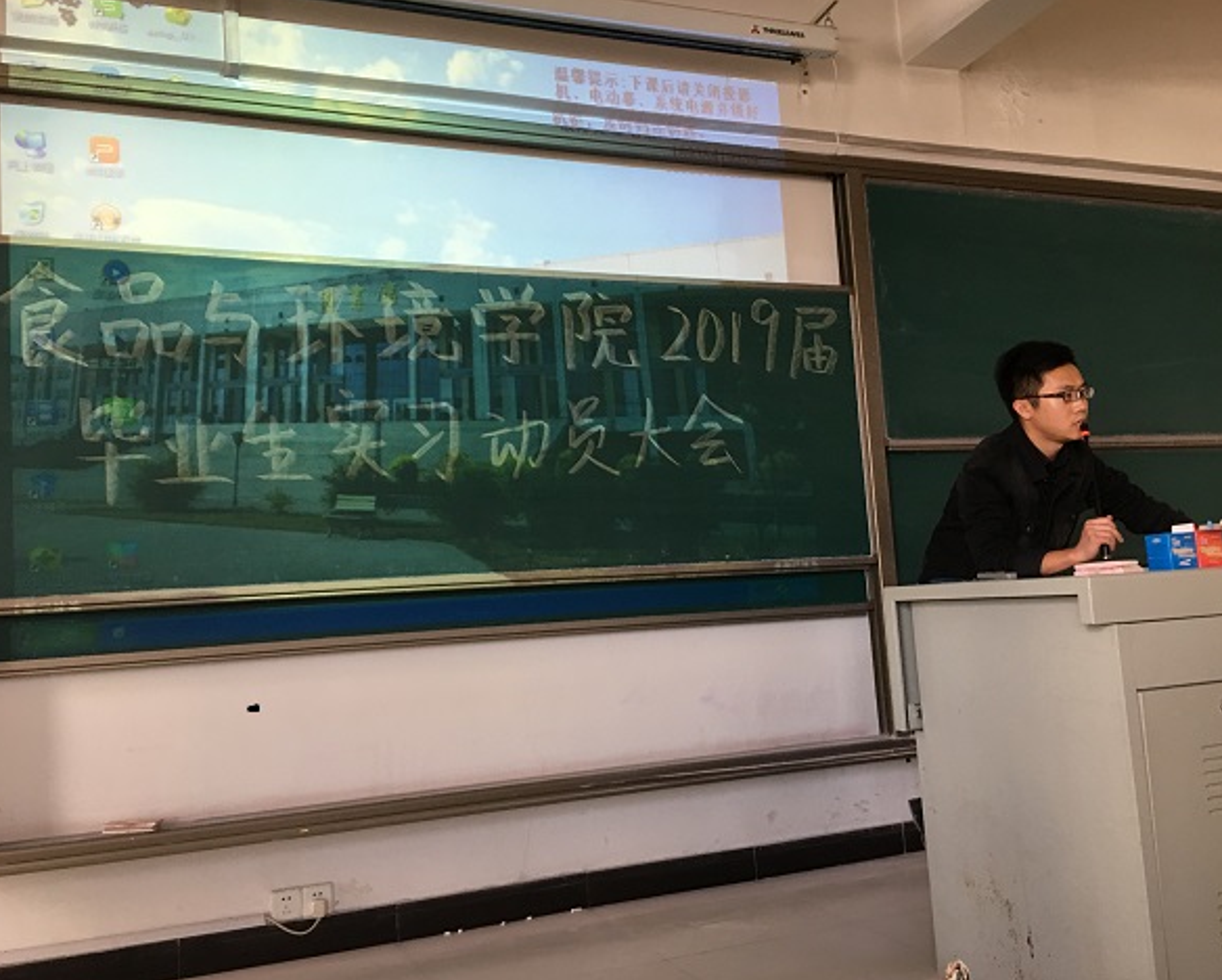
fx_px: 1122
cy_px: 482
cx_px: 640
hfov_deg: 57.1
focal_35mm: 31
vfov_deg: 47.2
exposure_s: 1/17
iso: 50
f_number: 2.2
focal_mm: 4.15
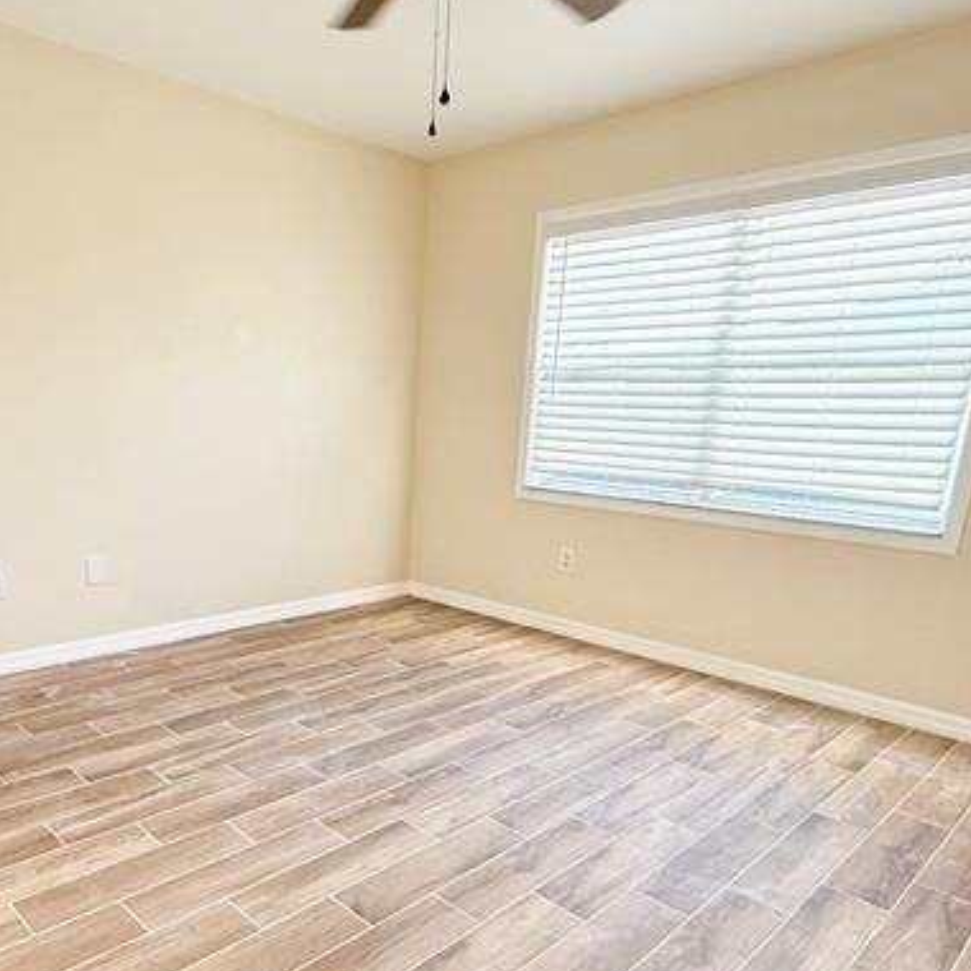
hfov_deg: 62.0
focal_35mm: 25
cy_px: 641
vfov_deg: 61.5
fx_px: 793
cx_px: 363
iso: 100
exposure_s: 1/99
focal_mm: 2.22
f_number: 2.2
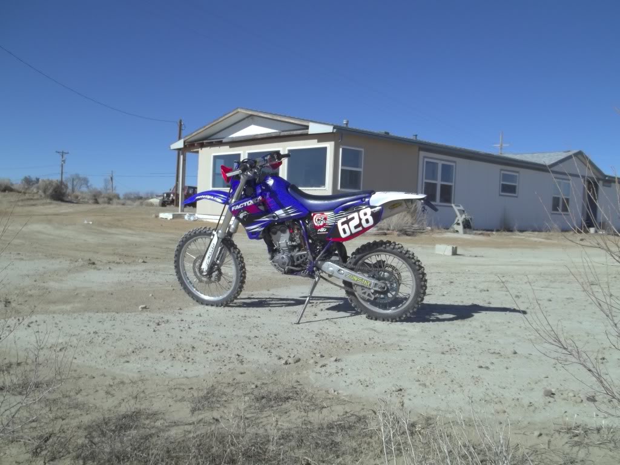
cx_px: 310
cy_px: 232
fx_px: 591
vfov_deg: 42.9
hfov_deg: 55.4
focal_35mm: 33
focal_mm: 5.9
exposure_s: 1/200
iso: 64
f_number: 8
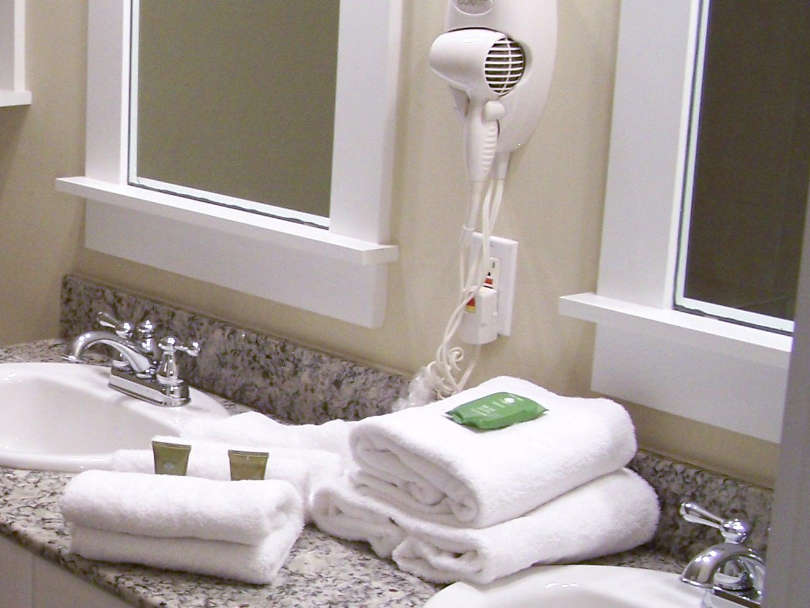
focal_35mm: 74
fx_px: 1731
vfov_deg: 19.9
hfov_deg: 25.3
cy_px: 317
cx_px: 35
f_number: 2.8
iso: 140
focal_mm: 6.3
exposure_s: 1/15
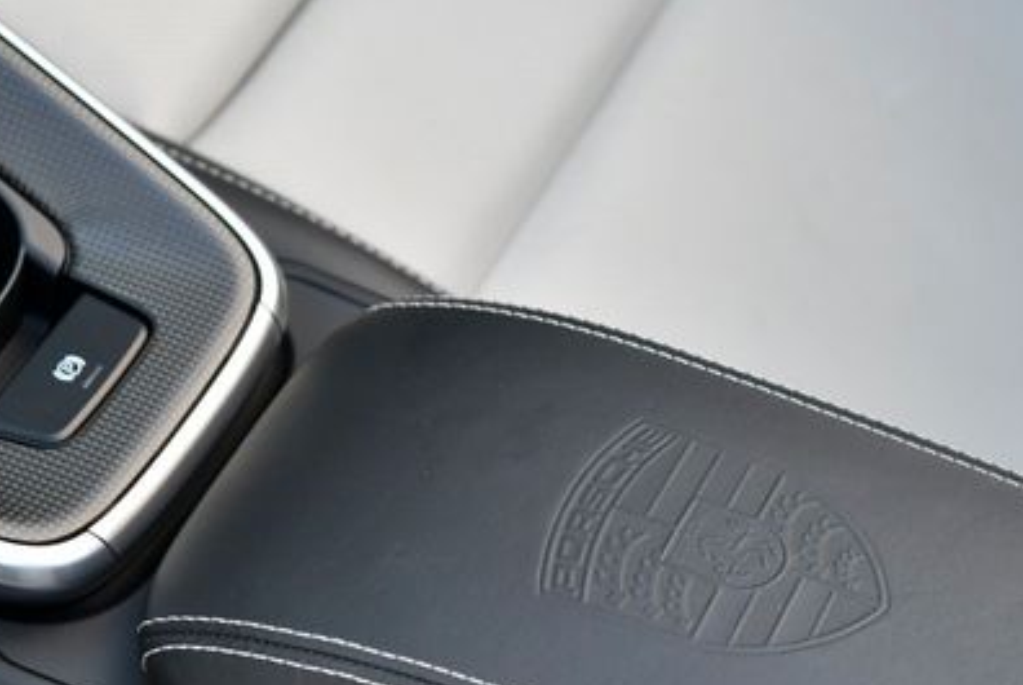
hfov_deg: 18.0
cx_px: 747
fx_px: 3215
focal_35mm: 113
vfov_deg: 12.1
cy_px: 547
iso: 400
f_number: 6.3
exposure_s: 1/60
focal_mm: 70
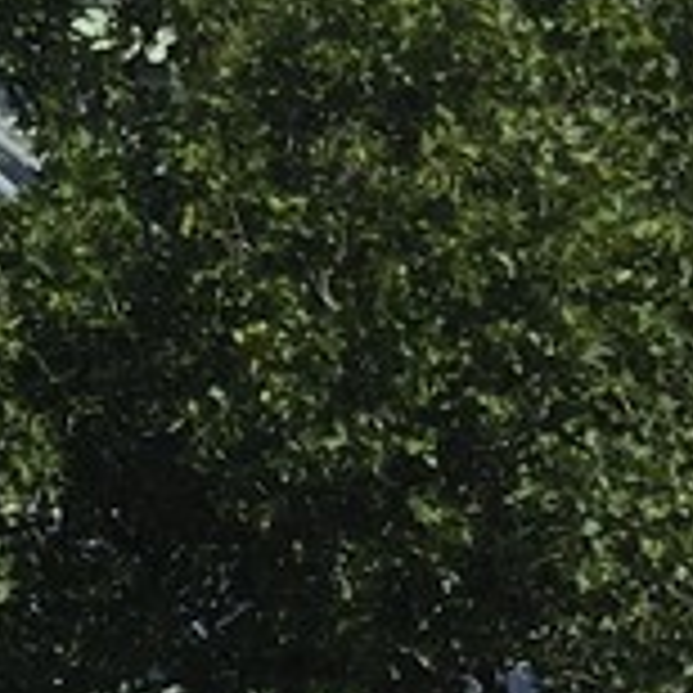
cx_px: -2318
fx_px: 27044
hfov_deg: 1.5
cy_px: -738
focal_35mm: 1194
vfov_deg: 1.5
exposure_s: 1/160
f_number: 14
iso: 200
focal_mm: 135
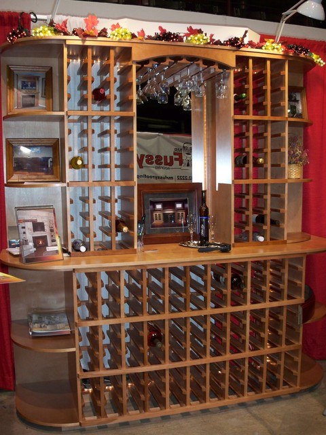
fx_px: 465
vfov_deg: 50.1
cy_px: 218
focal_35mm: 37
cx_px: 163
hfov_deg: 38.7
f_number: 3.4
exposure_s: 1/30
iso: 200
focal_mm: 7.9
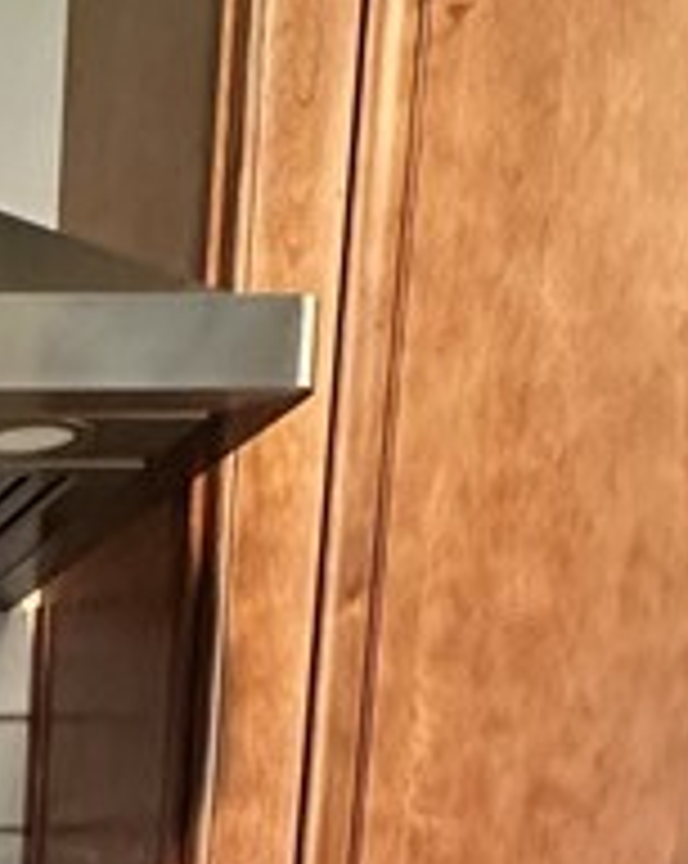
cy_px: 1462
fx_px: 1862
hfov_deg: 17.7
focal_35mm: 73
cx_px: -472
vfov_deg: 20.3
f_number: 2.2
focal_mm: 2.22
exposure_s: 1/60
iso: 640
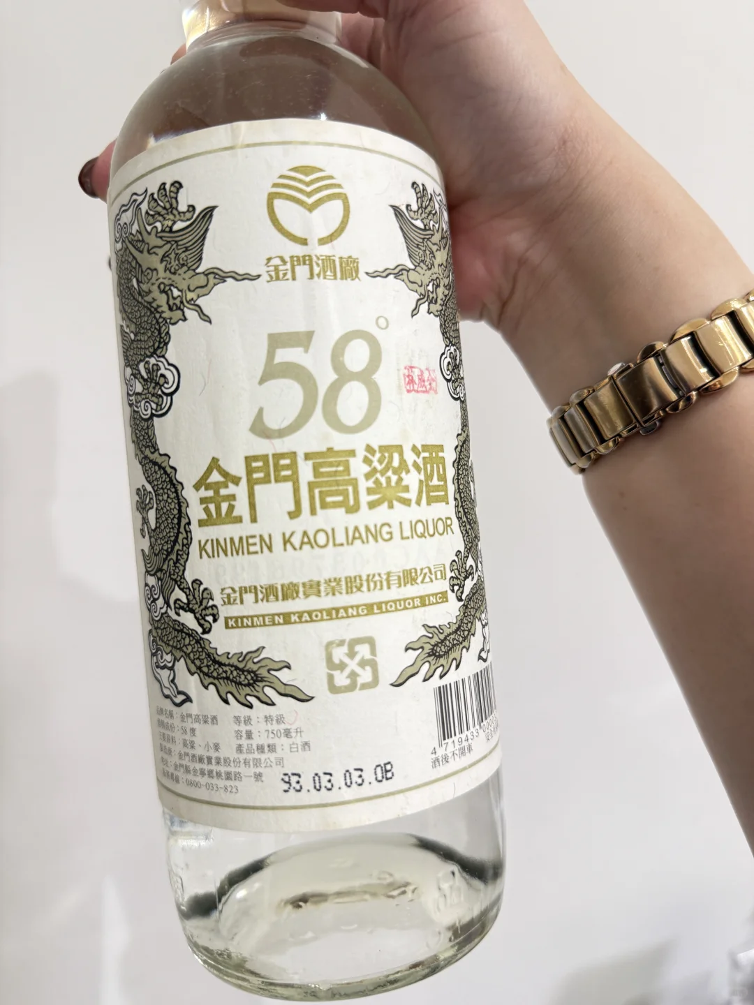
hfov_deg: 56.8
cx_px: 377
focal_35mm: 24
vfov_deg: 71.6
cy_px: 502
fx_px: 697
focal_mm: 6.76
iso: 160
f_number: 1.78
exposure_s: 1/60
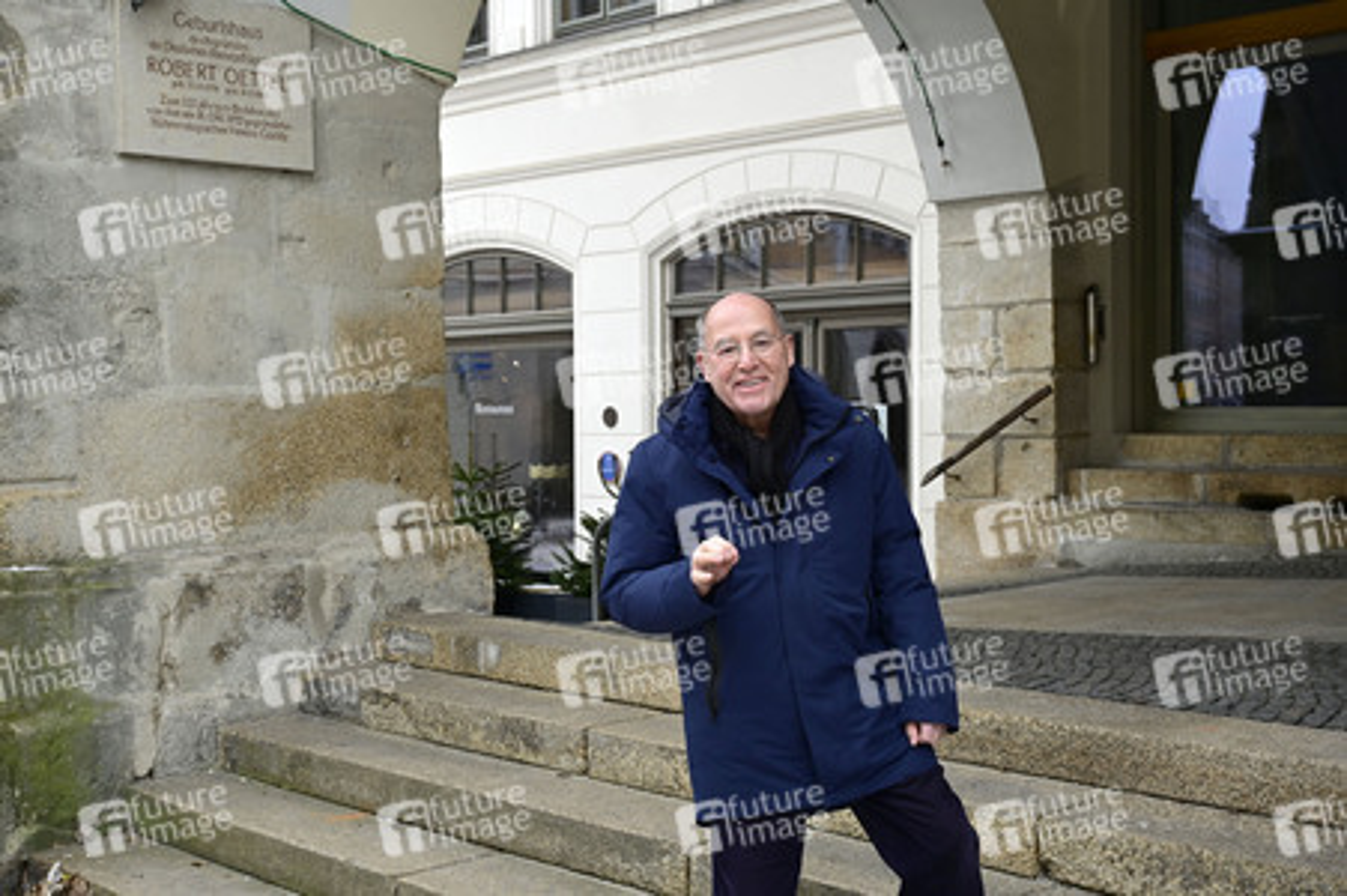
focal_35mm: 39
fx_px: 1458
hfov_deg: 49.6
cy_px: 448
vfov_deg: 34.2
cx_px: 674
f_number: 7.1
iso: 640
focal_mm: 39
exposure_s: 1/200
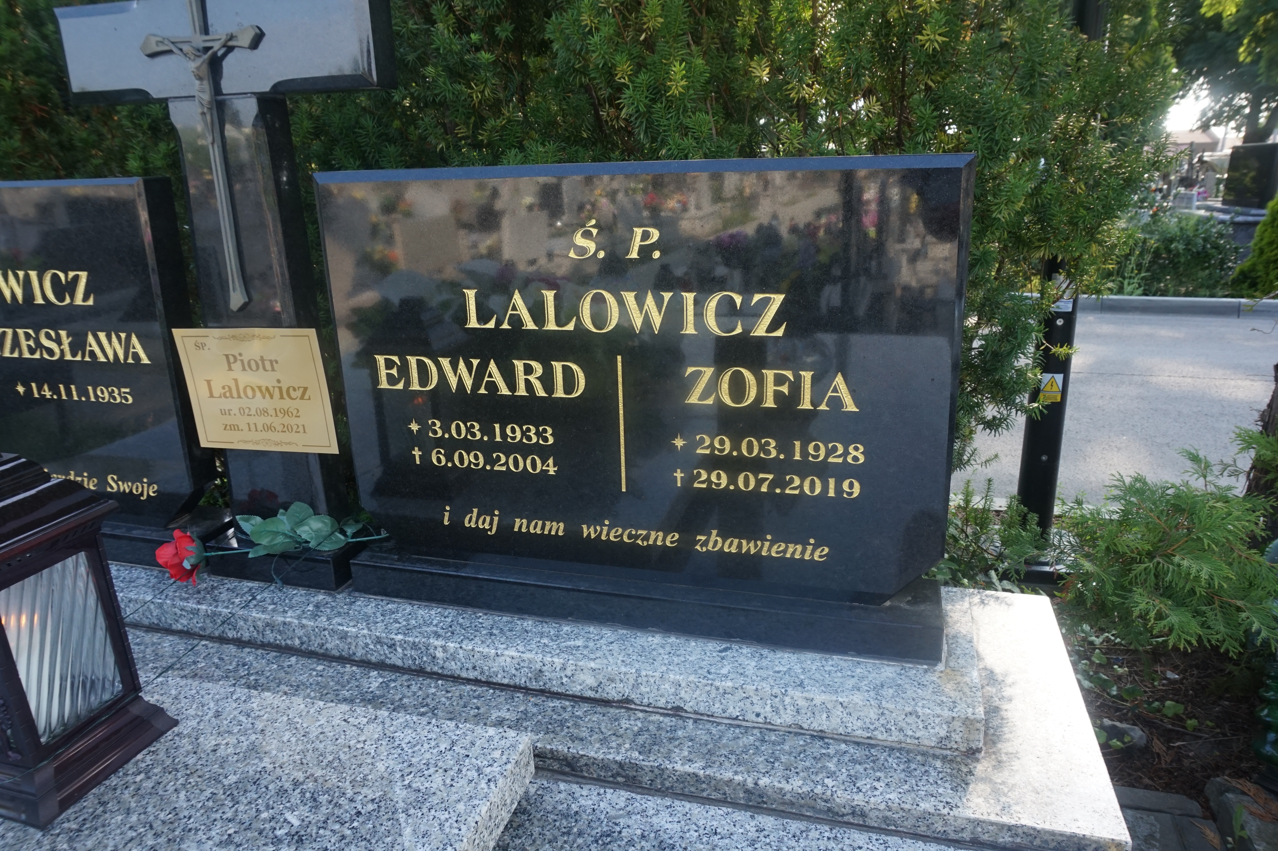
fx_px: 852
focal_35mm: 24
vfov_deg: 53.1
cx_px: 639
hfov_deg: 73.8
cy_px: 426
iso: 400
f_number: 8
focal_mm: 16
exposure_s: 1/125
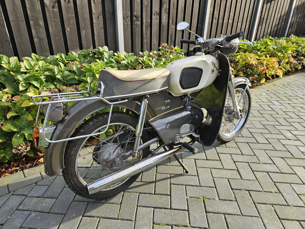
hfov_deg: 73.9
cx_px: 152
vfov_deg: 58.9
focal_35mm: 23
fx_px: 203
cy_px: 114
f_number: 1.8
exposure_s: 1/719
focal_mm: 5.4
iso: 64
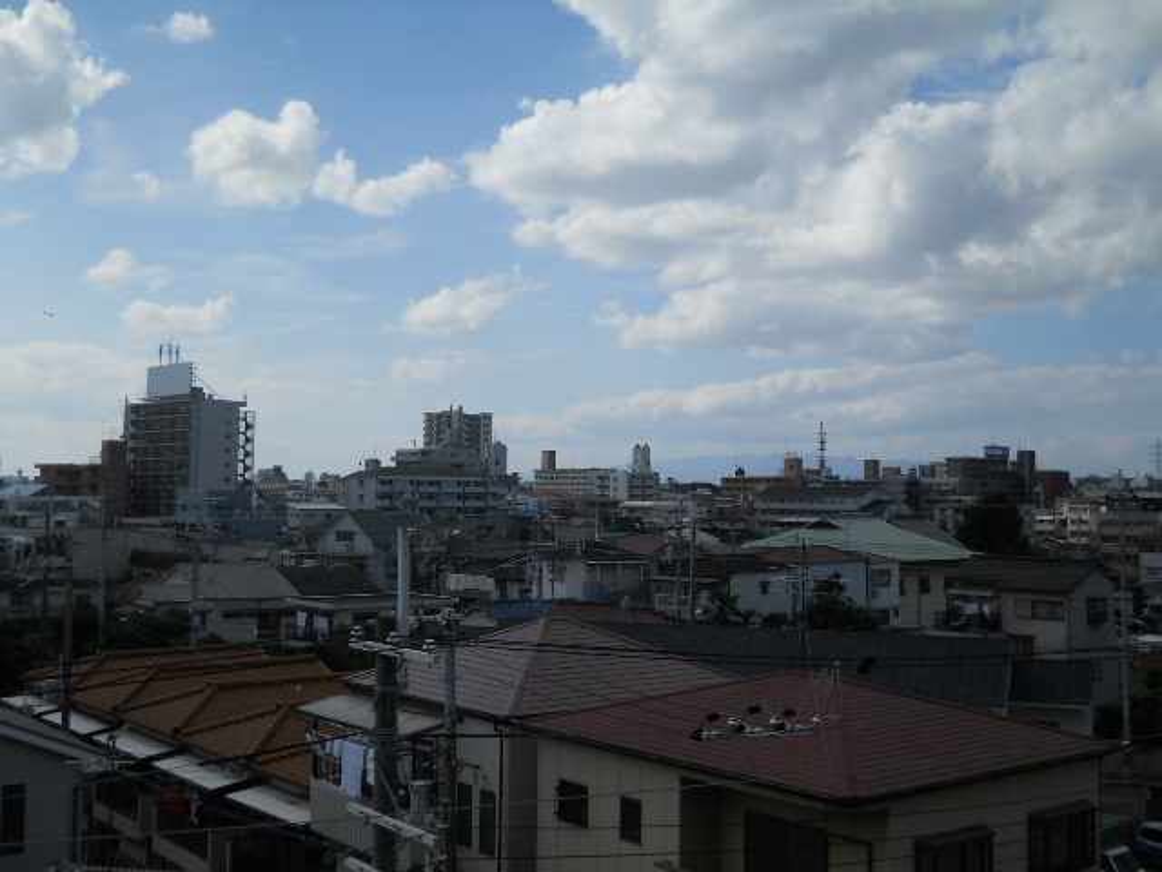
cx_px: 581
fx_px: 1376
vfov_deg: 35.1
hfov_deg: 45.8
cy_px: 436
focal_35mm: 41
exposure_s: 1/800
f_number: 5.5
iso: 80
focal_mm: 6.72
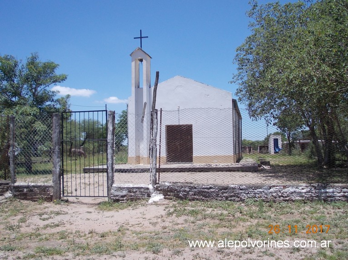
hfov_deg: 49.0
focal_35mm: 38
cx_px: 174
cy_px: 130
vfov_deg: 37.7
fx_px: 382
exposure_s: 1/320
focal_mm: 5.3
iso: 80
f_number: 6.2
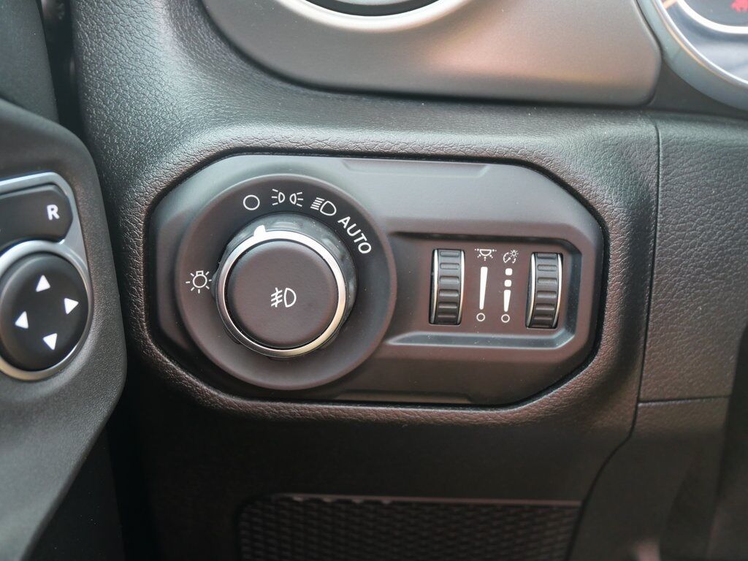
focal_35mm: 36
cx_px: 374
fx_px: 778
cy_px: 280
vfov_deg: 39.7
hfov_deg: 51.4
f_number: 4.2
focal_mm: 18
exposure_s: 1/60
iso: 640
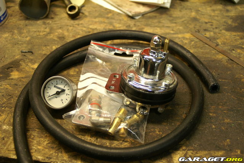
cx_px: 122
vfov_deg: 25.7
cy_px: 82
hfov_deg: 37.9
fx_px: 356
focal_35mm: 52
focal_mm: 35
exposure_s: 1/30
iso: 320
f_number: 5
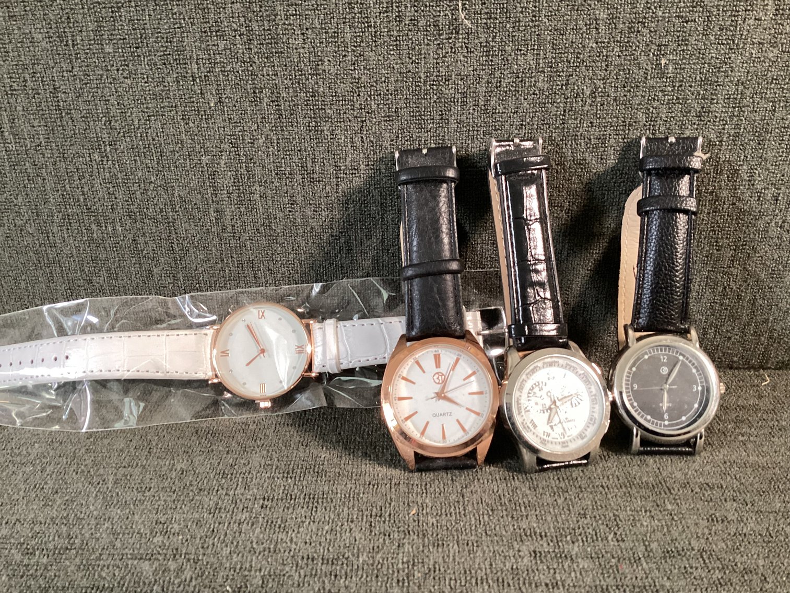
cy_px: 296
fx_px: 708
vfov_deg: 45.4
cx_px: 395
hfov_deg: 58.3
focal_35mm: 31
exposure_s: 1/40
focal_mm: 3.3
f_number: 2.4
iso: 250
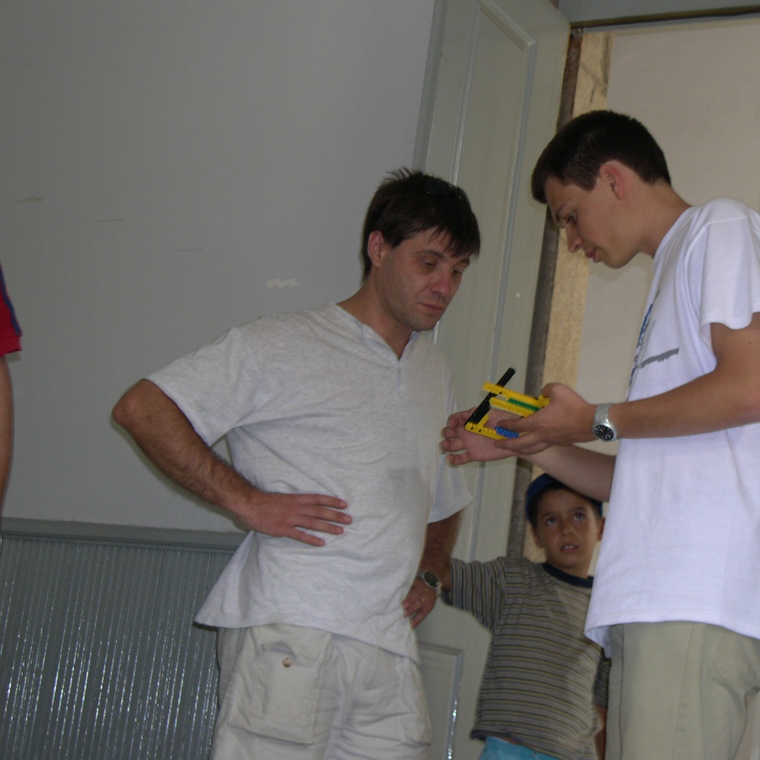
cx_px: 520
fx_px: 1565
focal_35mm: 63
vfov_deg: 27.3
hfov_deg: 27.1
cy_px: 372
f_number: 3.2
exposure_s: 1/30
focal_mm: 11.1
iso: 100
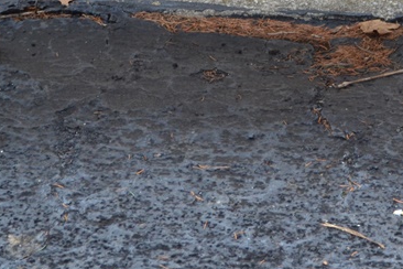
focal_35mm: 164
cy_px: -3
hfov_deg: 12.5
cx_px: 309
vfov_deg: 8.3
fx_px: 1836
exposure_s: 1/60
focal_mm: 40
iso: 800
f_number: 5.3
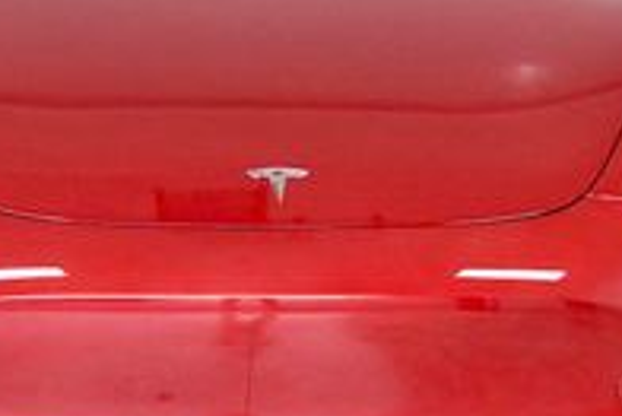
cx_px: 267
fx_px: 1919
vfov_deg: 12.3
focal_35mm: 111
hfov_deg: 18.4
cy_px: 59
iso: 2500
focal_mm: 23
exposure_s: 1/800
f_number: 4.5
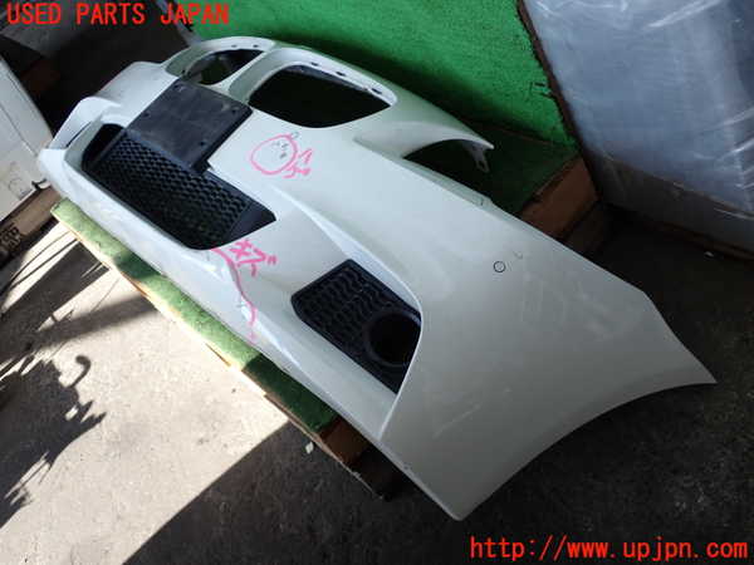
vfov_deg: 35.1
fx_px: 893
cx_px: 377
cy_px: 282
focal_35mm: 41
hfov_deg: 45.8
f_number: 2.8
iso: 100
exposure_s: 1/200
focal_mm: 7.31
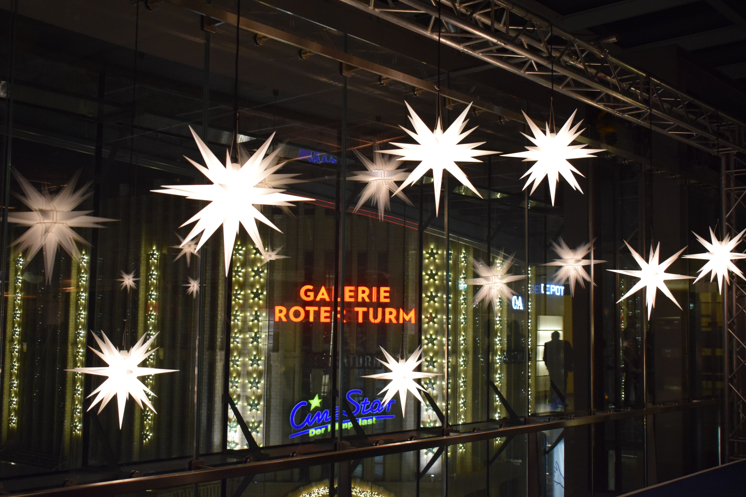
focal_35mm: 44
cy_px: 248
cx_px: 373
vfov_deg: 30.8
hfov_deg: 45.0
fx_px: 901
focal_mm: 29
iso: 2200
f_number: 4.2
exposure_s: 1/60
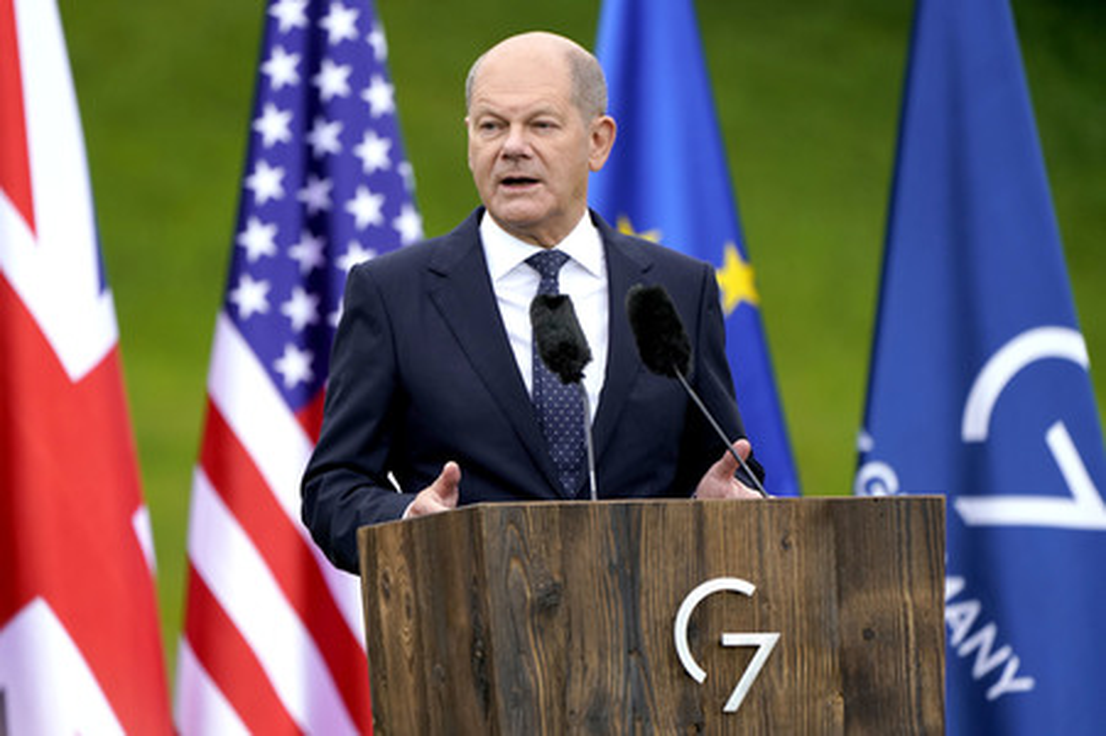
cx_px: 553
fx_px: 11082
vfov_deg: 3.8
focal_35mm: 361
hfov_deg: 5.7
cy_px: 368
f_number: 5.6
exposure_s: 1/800
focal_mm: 361
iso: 800
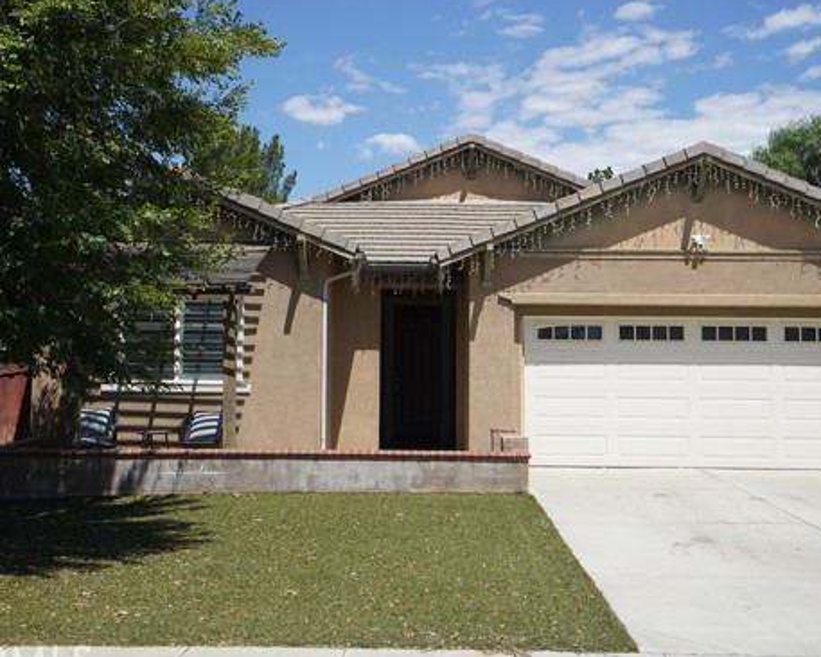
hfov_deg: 40.3
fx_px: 1118
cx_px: 402
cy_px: 304
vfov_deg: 32.8
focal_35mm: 46
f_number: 9
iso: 1600
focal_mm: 35
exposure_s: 1/2500
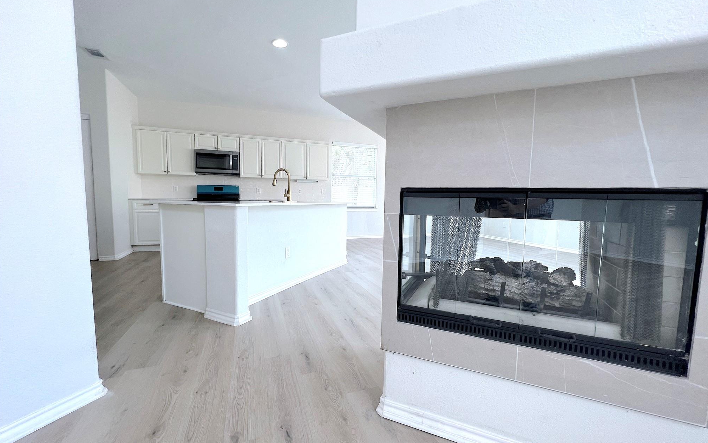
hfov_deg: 105.3
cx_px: 357
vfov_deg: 78.6
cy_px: 226
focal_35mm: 14
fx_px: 270
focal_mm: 1.57
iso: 64
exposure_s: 1/120
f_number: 1.8
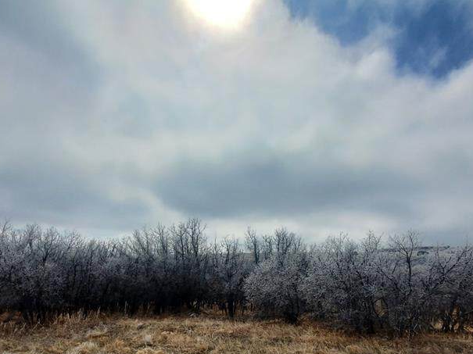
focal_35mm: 22
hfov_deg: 76.4
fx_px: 300
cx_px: 238
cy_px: 286
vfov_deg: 56.3
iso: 50
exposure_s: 1/5158
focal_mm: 1.8
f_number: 2.2
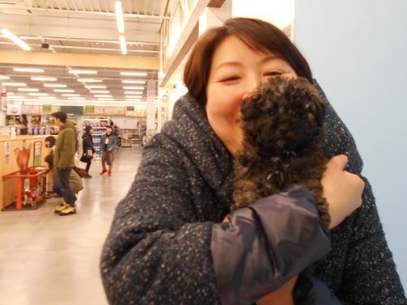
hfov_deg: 58.0
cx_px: 237
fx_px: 364
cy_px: 130
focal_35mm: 31
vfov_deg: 45.3
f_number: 3.2
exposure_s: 1/30
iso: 200
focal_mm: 4.6
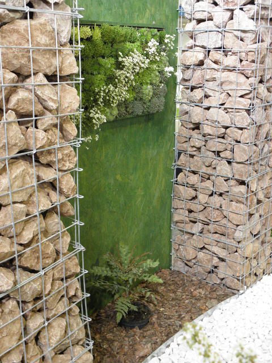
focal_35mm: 42
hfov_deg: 34.3
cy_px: 182
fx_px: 440
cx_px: 136
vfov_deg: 44.8
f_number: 3.3
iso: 250
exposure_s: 1/10
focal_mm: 7.59
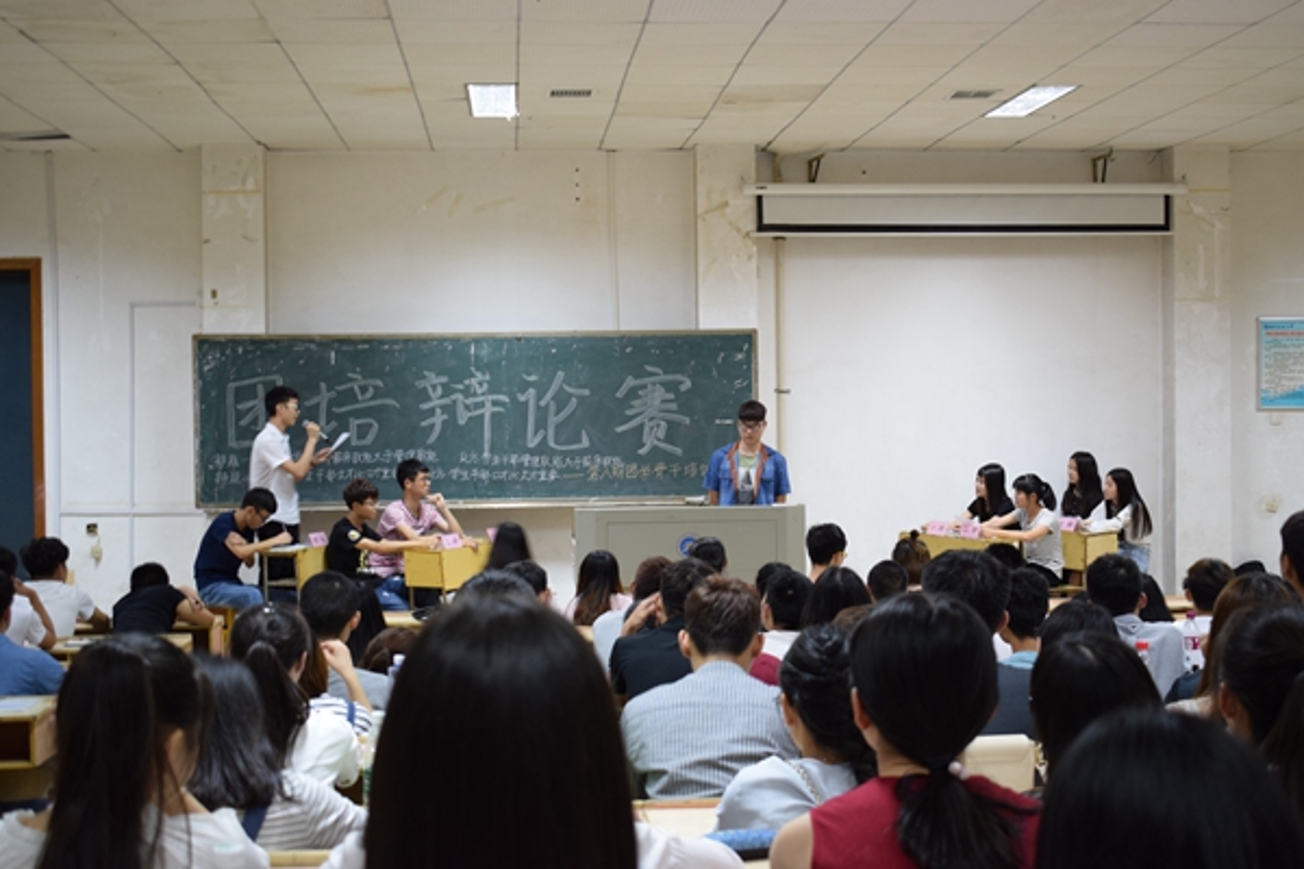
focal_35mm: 51
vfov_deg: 26.5
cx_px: 652
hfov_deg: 38.9
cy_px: 434
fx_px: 1847
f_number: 5
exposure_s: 1/8
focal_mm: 34
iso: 800
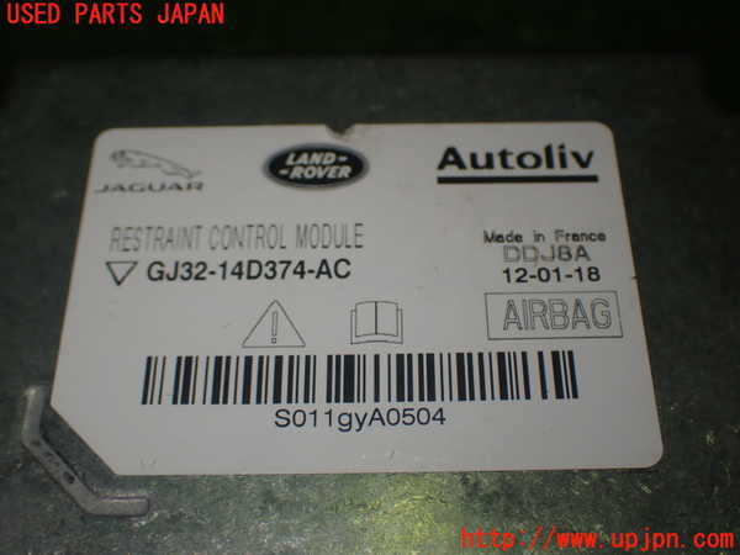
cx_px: 370
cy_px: 278
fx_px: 1069
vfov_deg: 29.1
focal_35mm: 50
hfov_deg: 38.2
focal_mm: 9.01
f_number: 3.2
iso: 160
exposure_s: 1/100
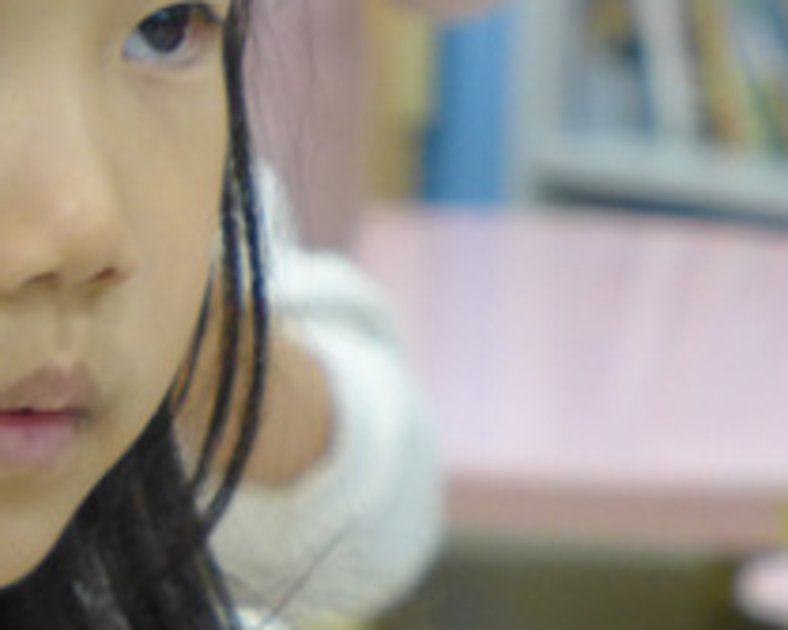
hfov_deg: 7.1
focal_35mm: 269
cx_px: -140
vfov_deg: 5.7
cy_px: 238
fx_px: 6271
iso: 400
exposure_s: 1/100
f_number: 2.3
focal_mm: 17.7
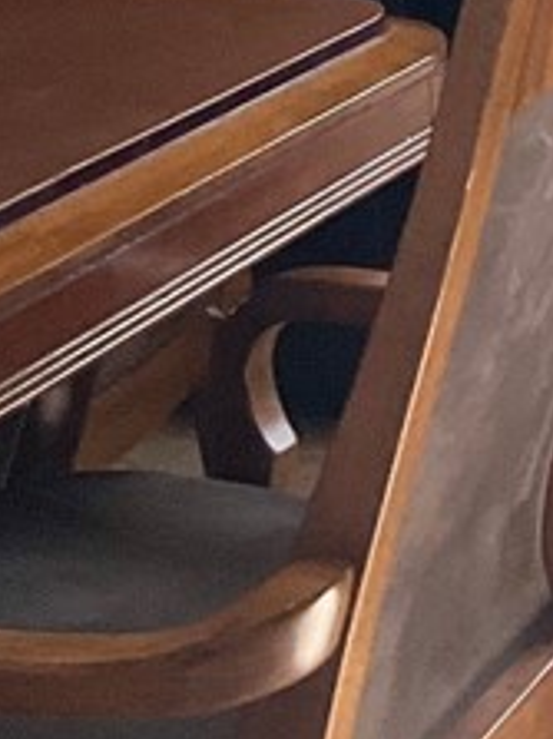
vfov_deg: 14.0
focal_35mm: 133
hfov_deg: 10.0
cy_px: -341
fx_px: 2836
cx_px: 1245
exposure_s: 1/80
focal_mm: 3
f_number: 1.8
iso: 64
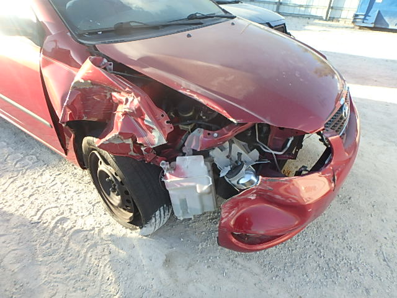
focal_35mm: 21
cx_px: 198
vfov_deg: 63.4
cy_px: 149
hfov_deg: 79.0
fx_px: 241
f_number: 3.5
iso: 125
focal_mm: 3.7
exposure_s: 1/160
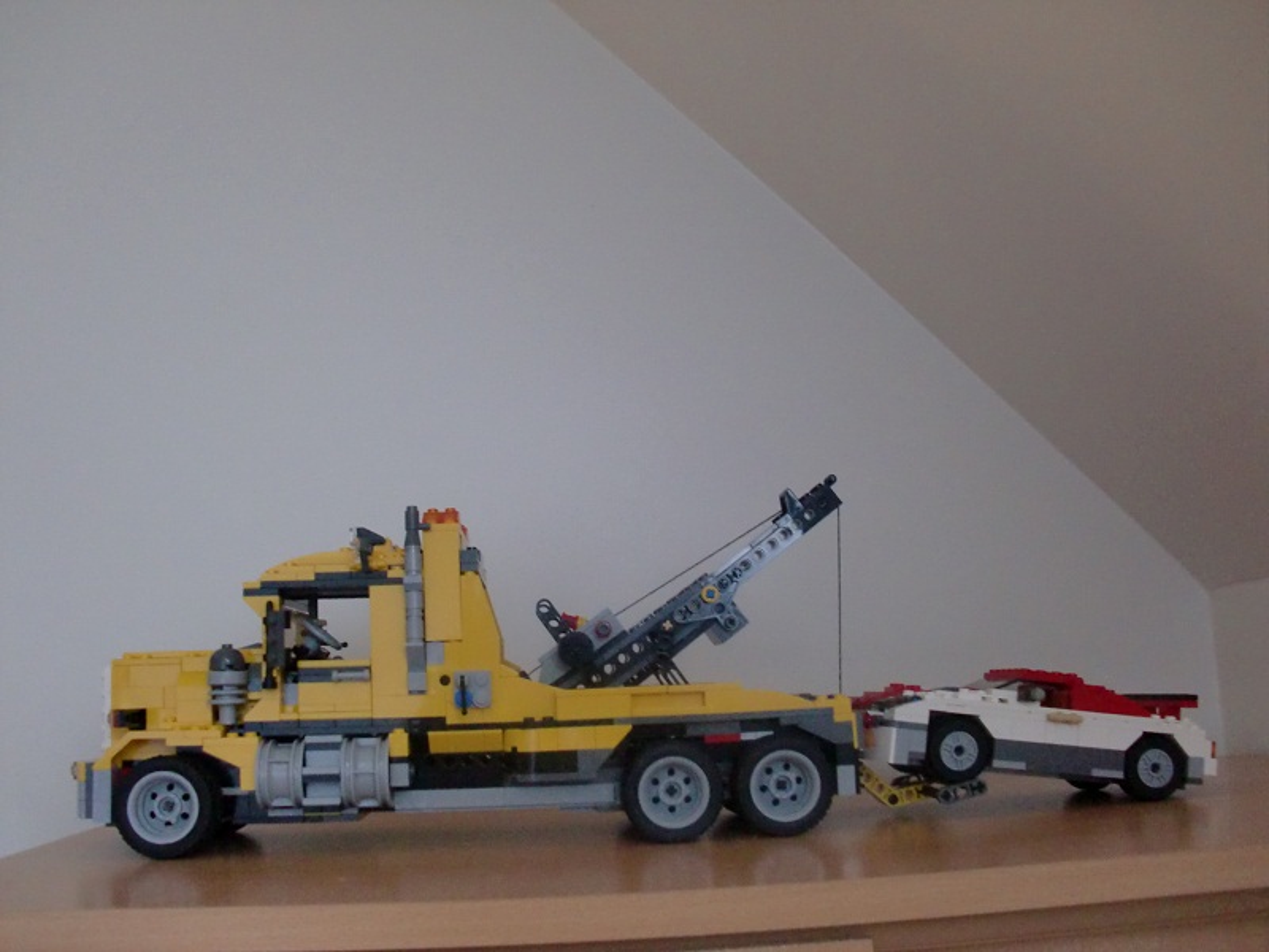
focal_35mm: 36
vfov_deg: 39.7
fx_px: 1320
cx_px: 634
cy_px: 476
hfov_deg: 51.4
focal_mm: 6.3
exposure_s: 1/60
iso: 640
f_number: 2.8
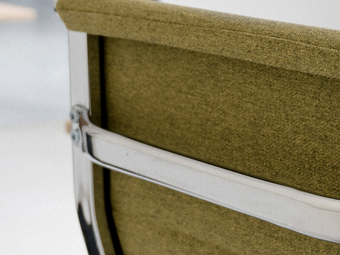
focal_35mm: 134
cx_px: 261
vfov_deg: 10.9
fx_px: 1316
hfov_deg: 14.7
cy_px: -49
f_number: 4
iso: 200
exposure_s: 1/50
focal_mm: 38
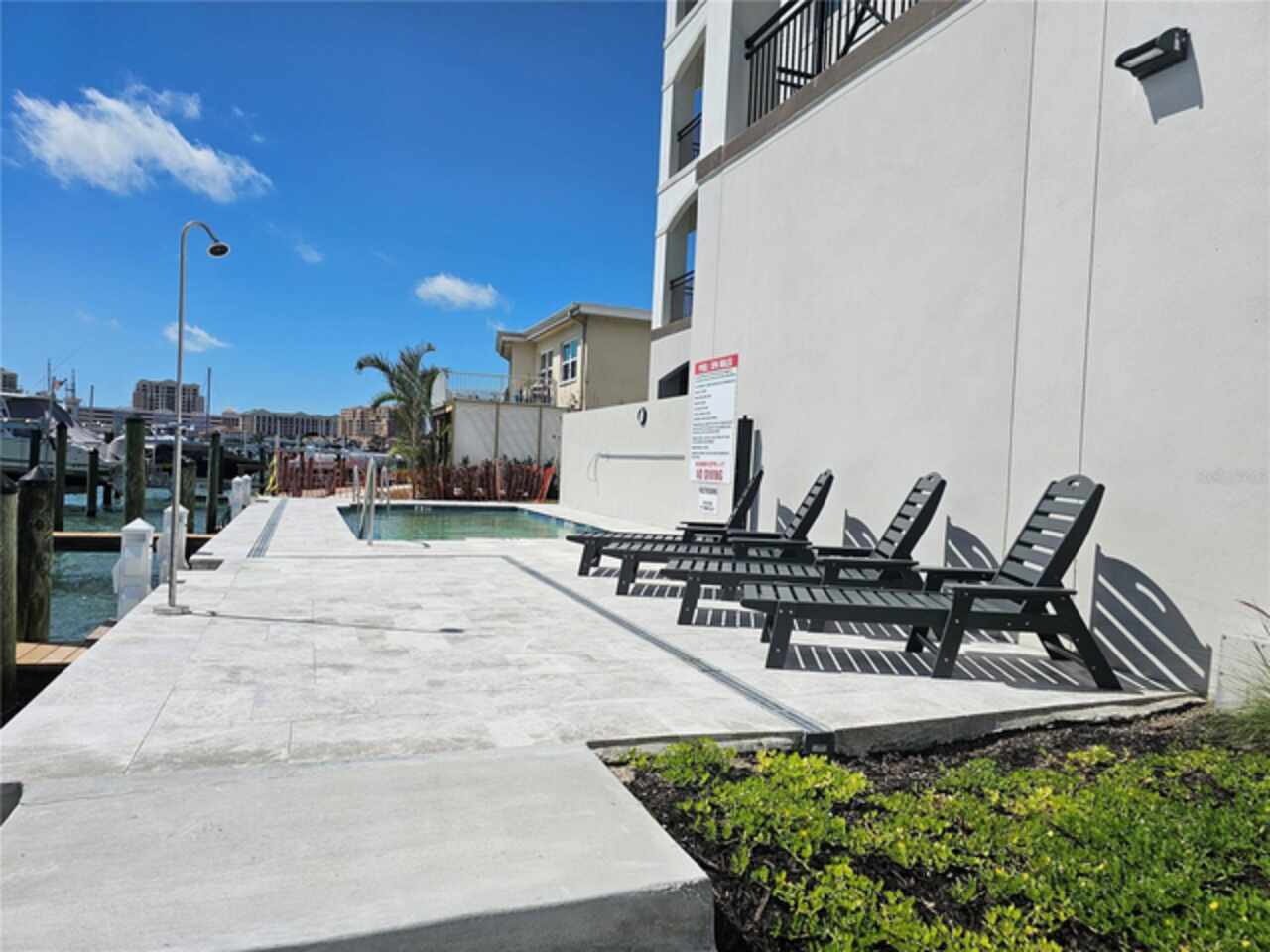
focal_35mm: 23
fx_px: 844
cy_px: 476
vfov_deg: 58.9
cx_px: 635
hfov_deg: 73.9
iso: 10
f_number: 1.7
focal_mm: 6.3
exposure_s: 1/2537
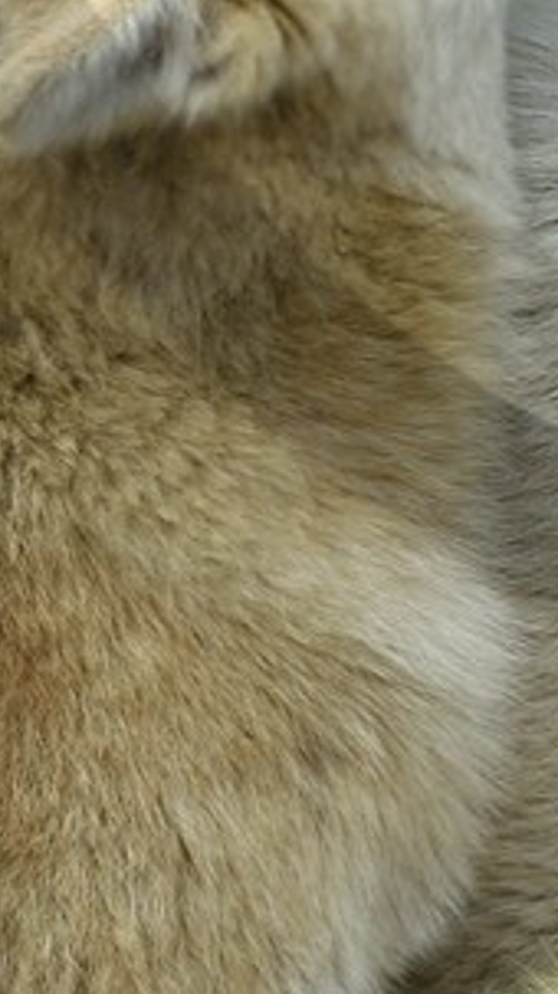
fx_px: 10200
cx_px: 1106
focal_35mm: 387
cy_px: -646
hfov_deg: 3.1
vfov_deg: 5.5
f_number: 6.3
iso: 400
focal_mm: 70
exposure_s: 1/400
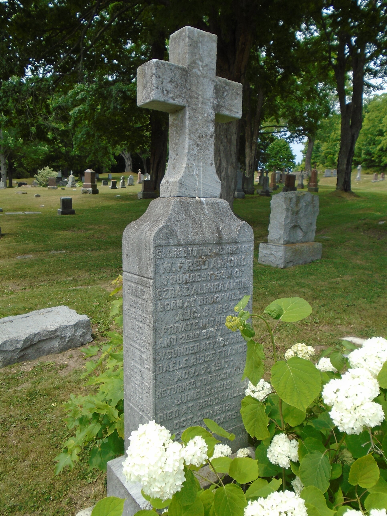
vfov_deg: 67.3
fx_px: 388
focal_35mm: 26
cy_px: 258
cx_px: 194
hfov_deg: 53.1
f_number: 3.2
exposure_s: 1/400
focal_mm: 4.6
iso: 100
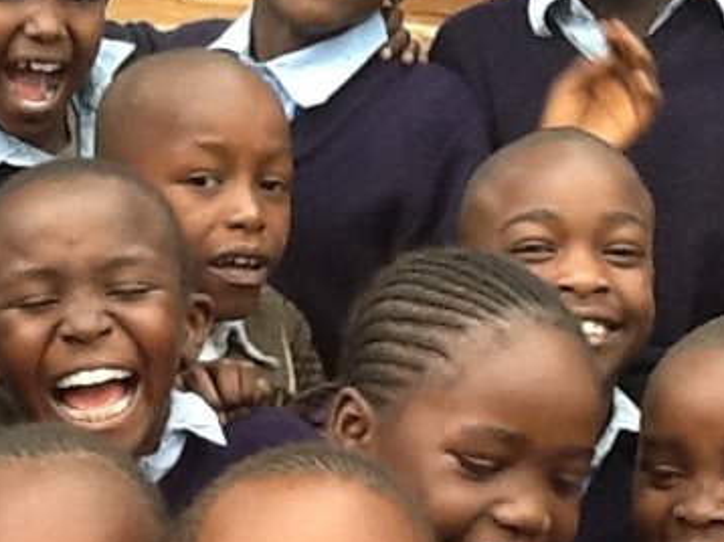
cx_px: 186
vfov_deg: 12.2
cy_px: 682
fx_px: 2466
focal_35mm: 118
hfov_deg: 16.6
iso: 64
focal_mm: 2.03
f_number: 2.4
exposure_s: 1/120
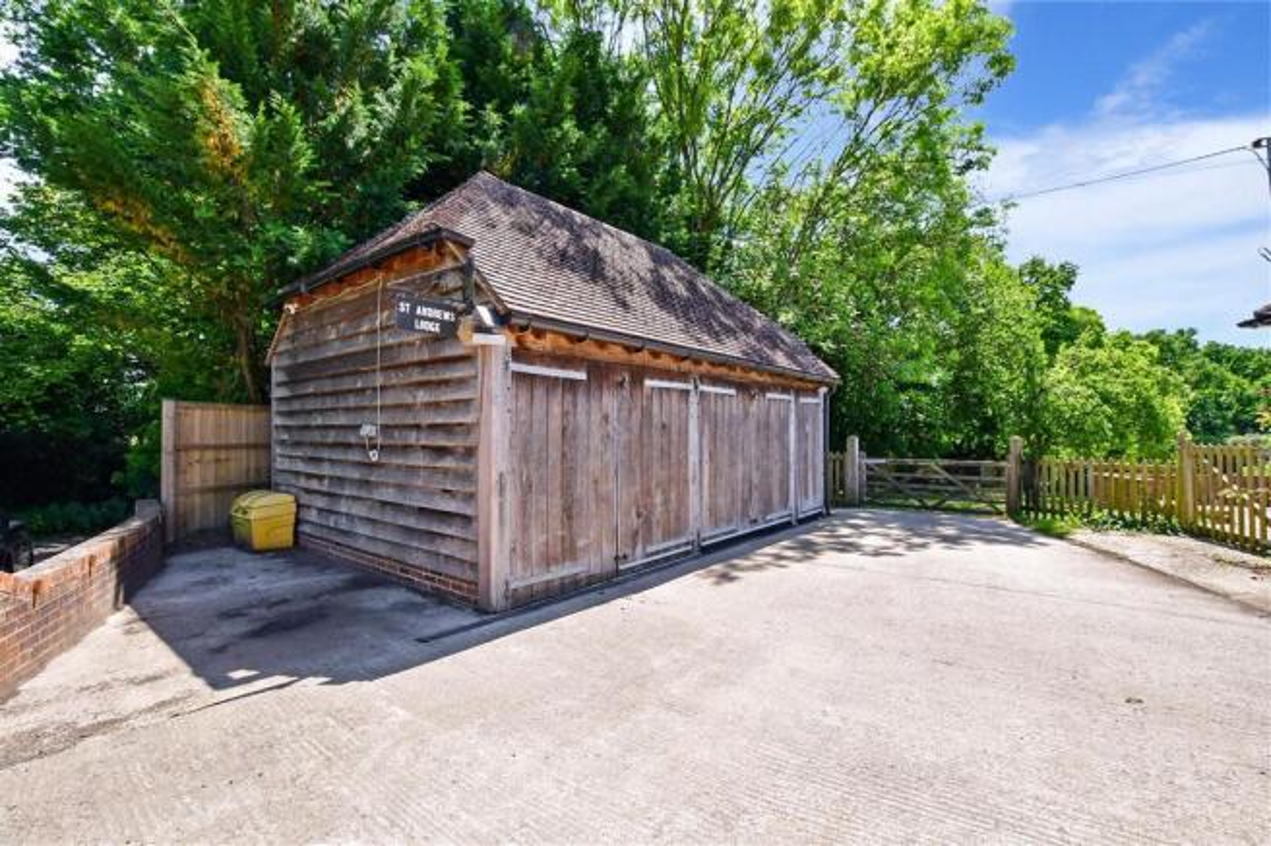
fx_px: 529
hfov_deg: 100.4
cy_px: 423
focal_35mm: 15
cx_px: 636
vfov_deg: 77.3
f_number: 8
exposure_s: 1/400
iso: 400
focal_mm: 10
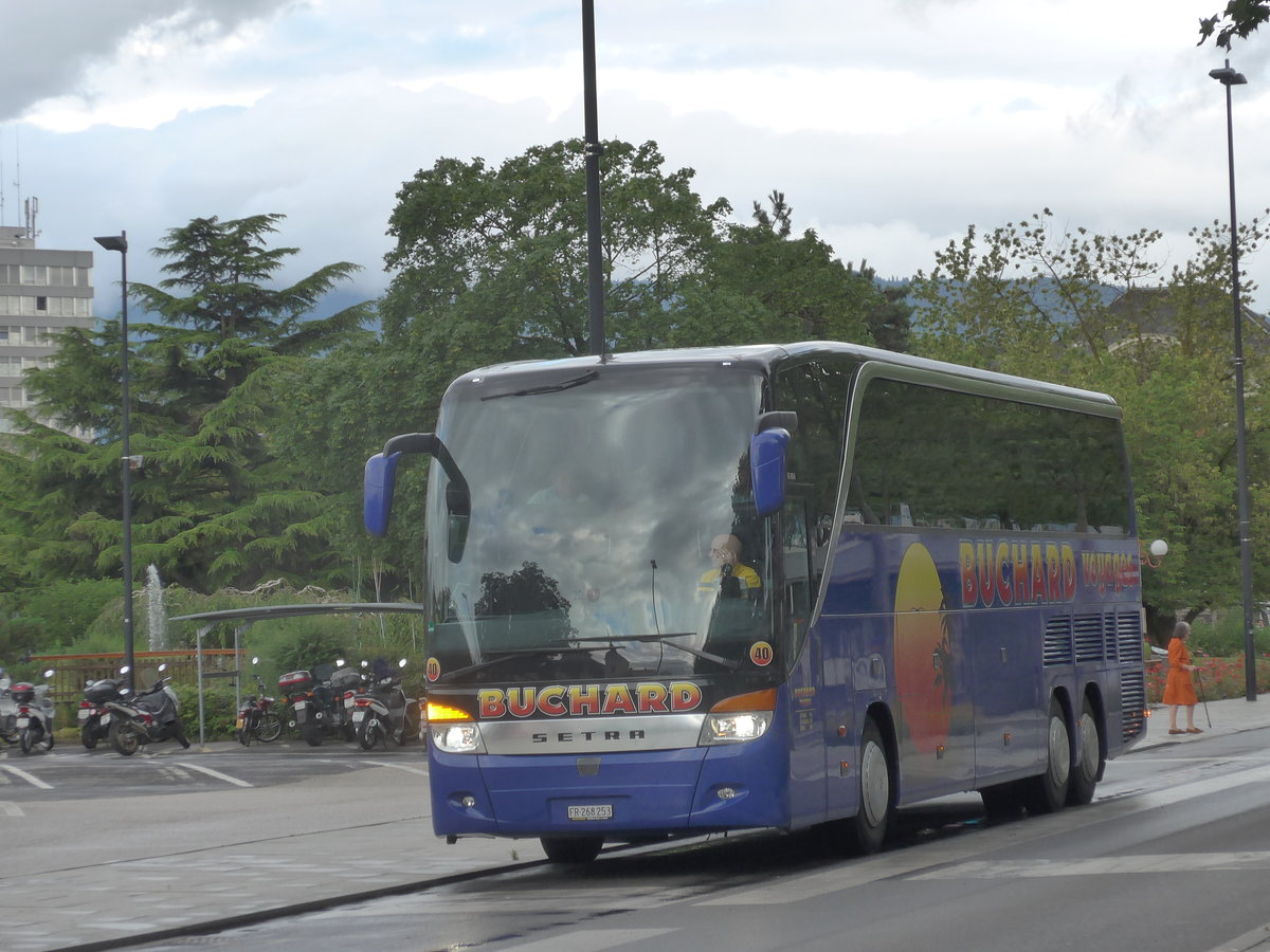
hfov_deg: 16.8
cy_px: 476
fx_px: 4293
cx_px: 635
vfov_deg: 12.7
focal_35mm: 117
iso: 200
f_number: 5
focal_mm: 22.9
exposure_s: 1/125
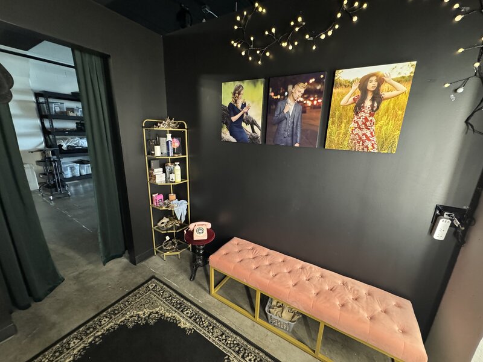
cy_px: 181
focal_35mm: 14
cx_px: 242
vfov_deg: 85.7
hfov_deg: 102.1
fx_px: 195
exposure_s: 1/60
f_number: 2.2
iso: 1250
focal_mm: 2.22
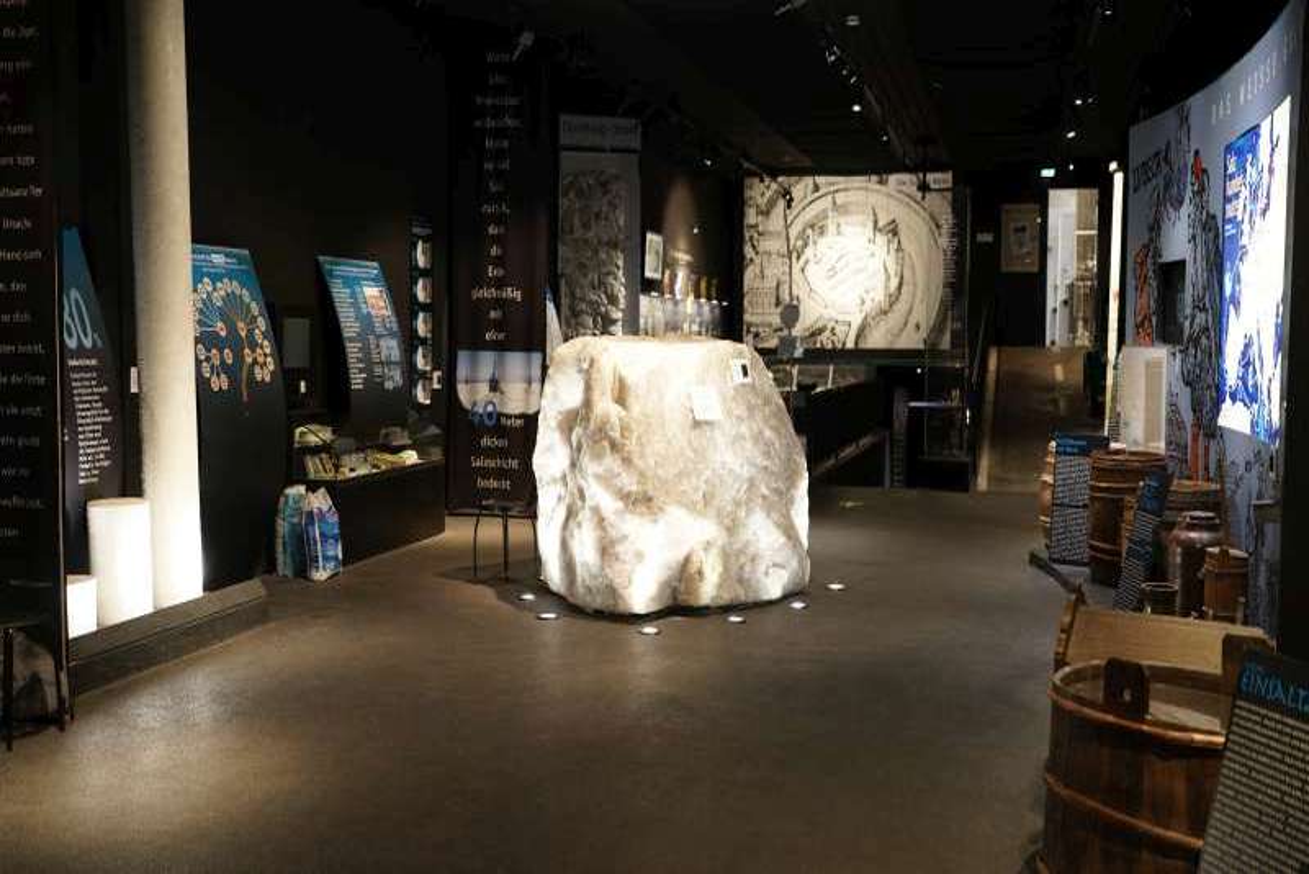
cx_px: 654
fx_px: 1273
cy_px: 437
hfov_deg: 54.4
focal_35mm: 35
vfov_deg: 37.9
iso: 1000
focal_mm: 35
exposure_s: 1/60
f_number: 2
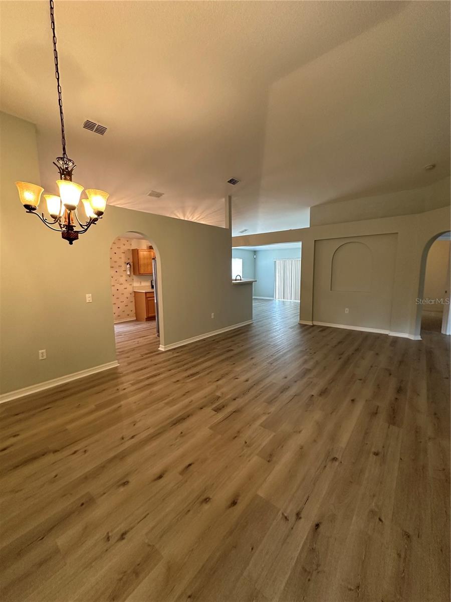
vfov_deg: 102.1
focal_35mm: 14
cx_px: 226
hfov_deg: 85.7
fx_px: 243
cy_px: 301
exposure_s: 1/60
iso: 400
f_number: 2.2
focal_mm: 2.22
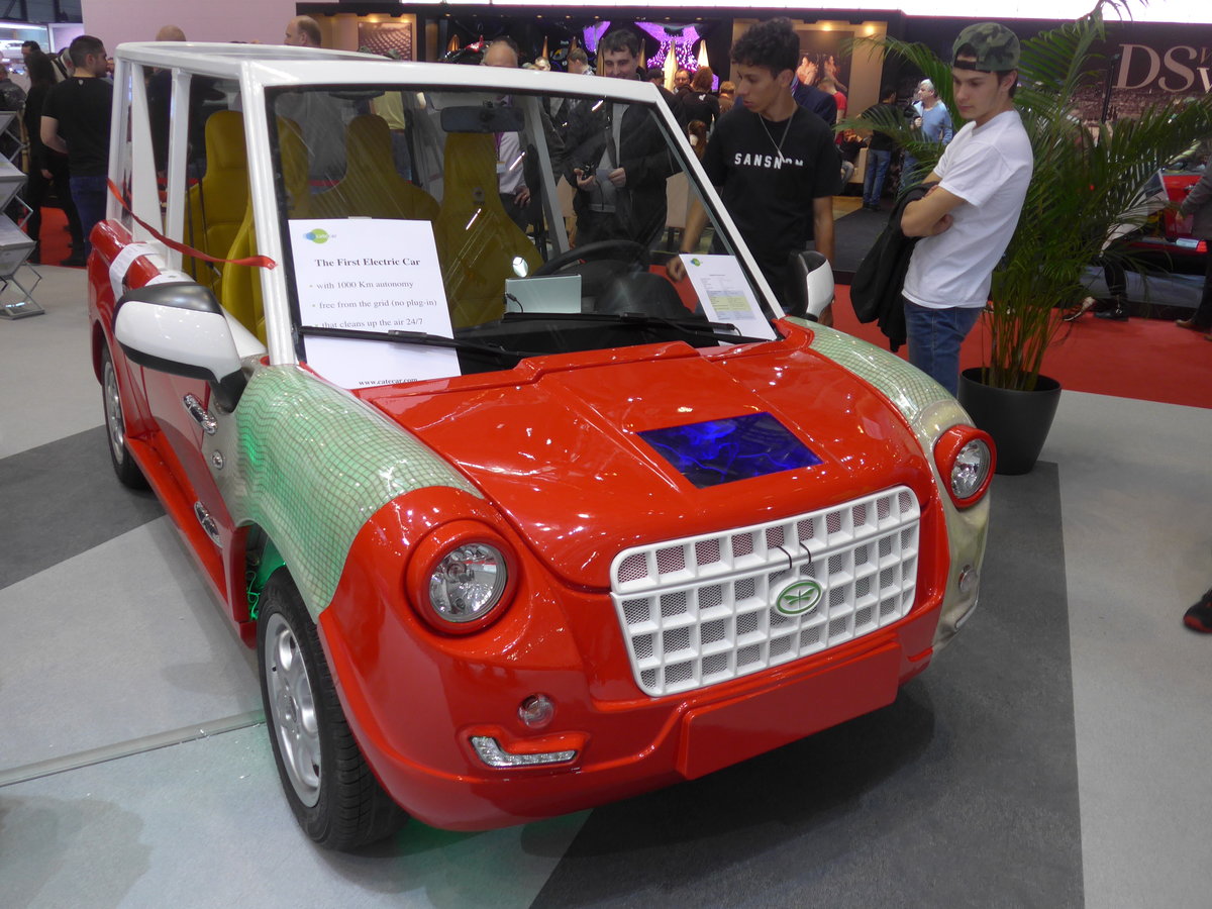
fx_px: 1015
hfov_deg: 61.7
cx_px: 606
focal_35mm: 29
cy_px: 454
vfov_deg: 48.2
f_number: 2
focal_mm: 6
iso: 160
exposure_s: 1/60
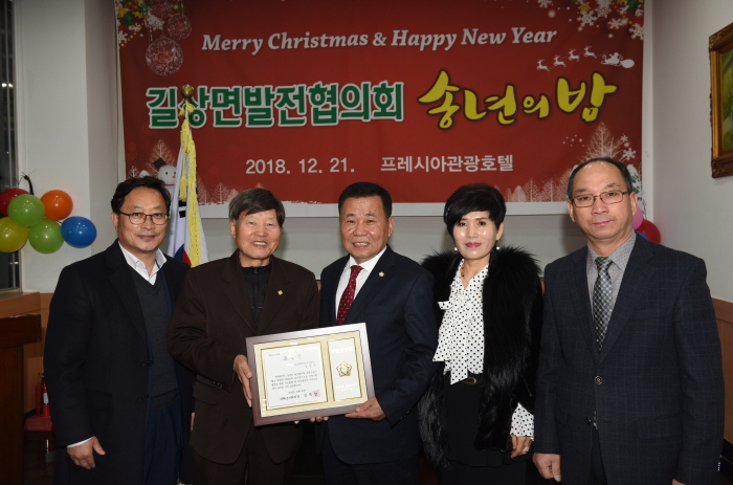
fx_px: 650
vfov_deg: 40.9
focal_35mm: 32
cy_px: 242
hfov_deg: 58.8
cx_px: 366
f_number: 5.6
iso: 320
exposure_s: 1/60
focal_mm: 32
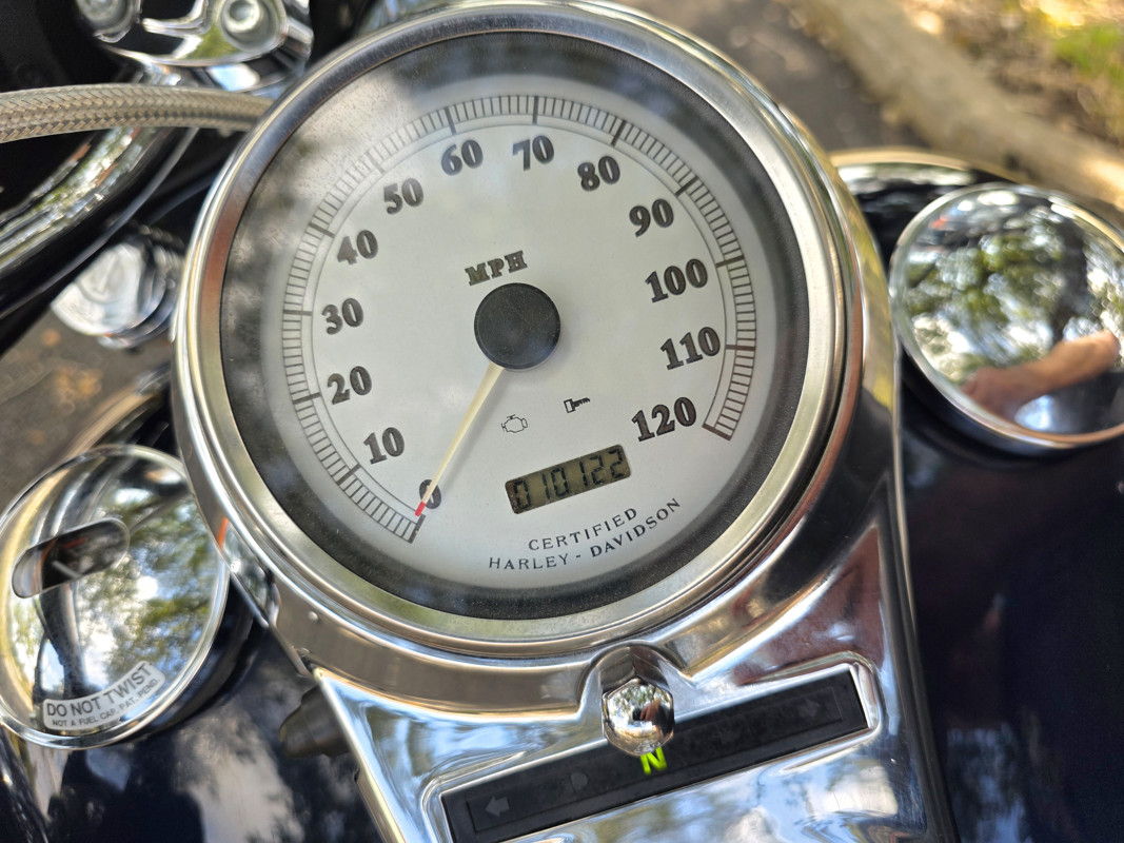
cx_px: 562
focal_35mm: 23
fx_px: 747
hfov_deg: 73.9
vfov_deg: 58.9
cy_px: 422
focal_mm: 6.3
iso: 40
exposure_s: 1/370
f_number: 1.7
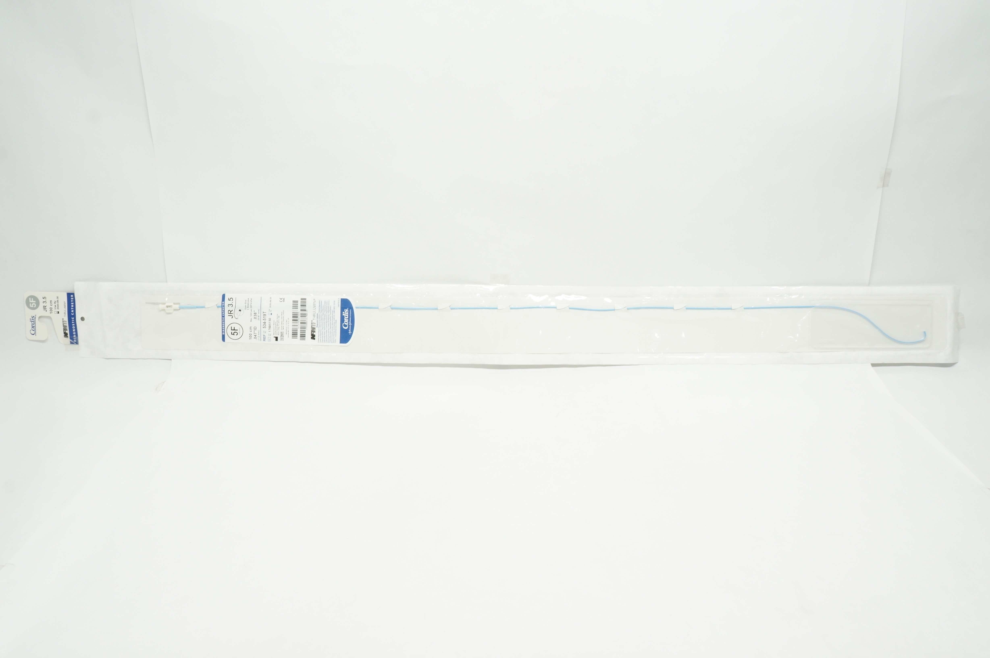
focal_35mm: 30
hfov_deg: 62.0
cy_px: 329
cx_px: 495
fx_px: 824
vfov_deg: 43.5
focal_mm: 20
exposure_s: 1/15
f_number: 11
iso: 400
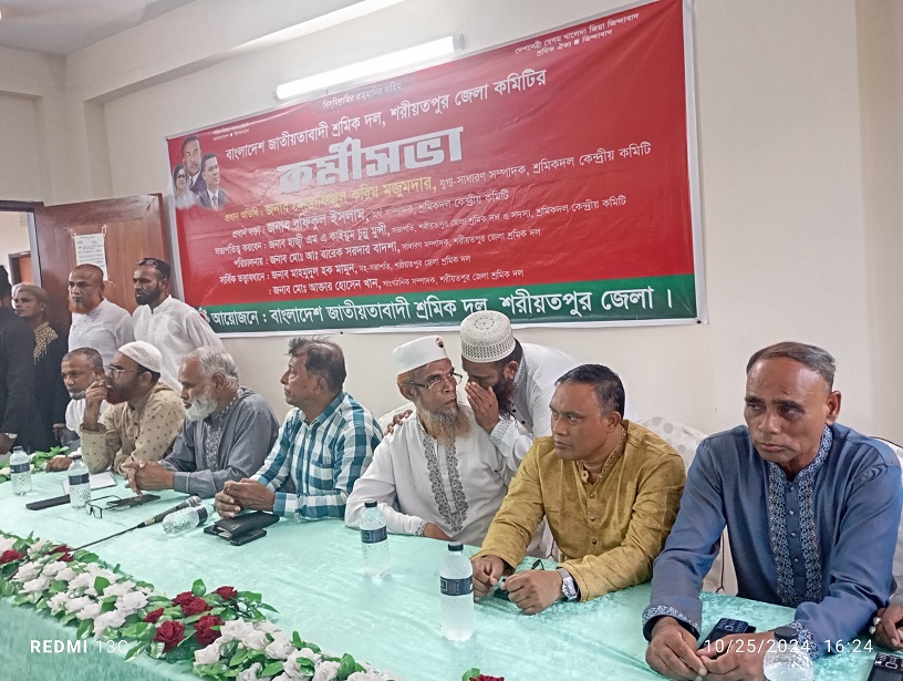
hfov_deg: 63.4
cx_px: 452
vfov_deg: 49.9
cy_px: 340
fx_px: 732
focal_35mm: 28
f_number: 1.8
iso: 1056
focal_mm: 4.27
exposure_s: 1/33.3
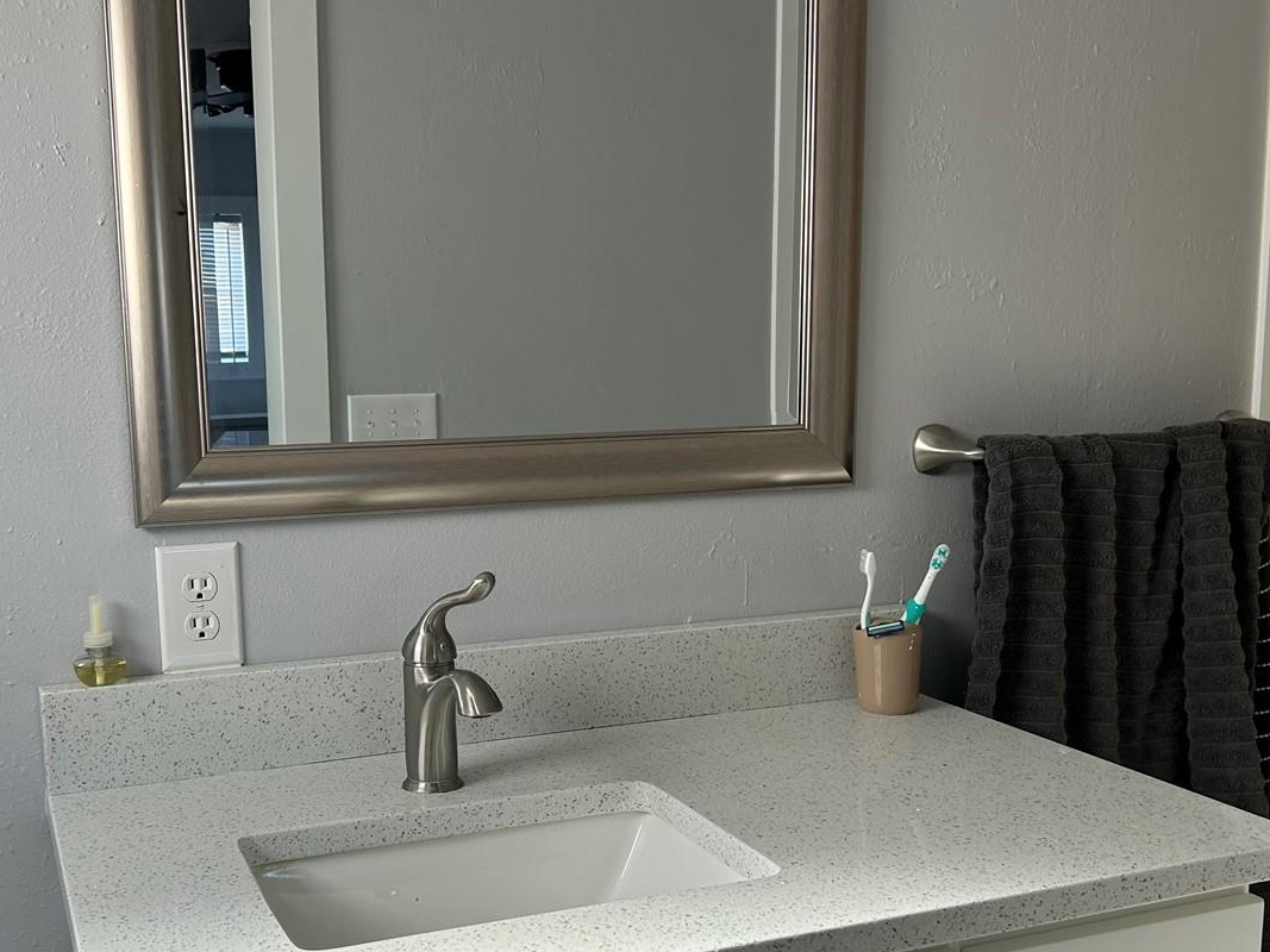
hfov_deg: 47.7
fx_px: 1431
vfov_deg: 36.7
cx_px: 536
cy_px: 560
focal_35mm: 39
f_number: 1.5
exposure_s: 1/121
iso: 50
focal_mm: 5.7
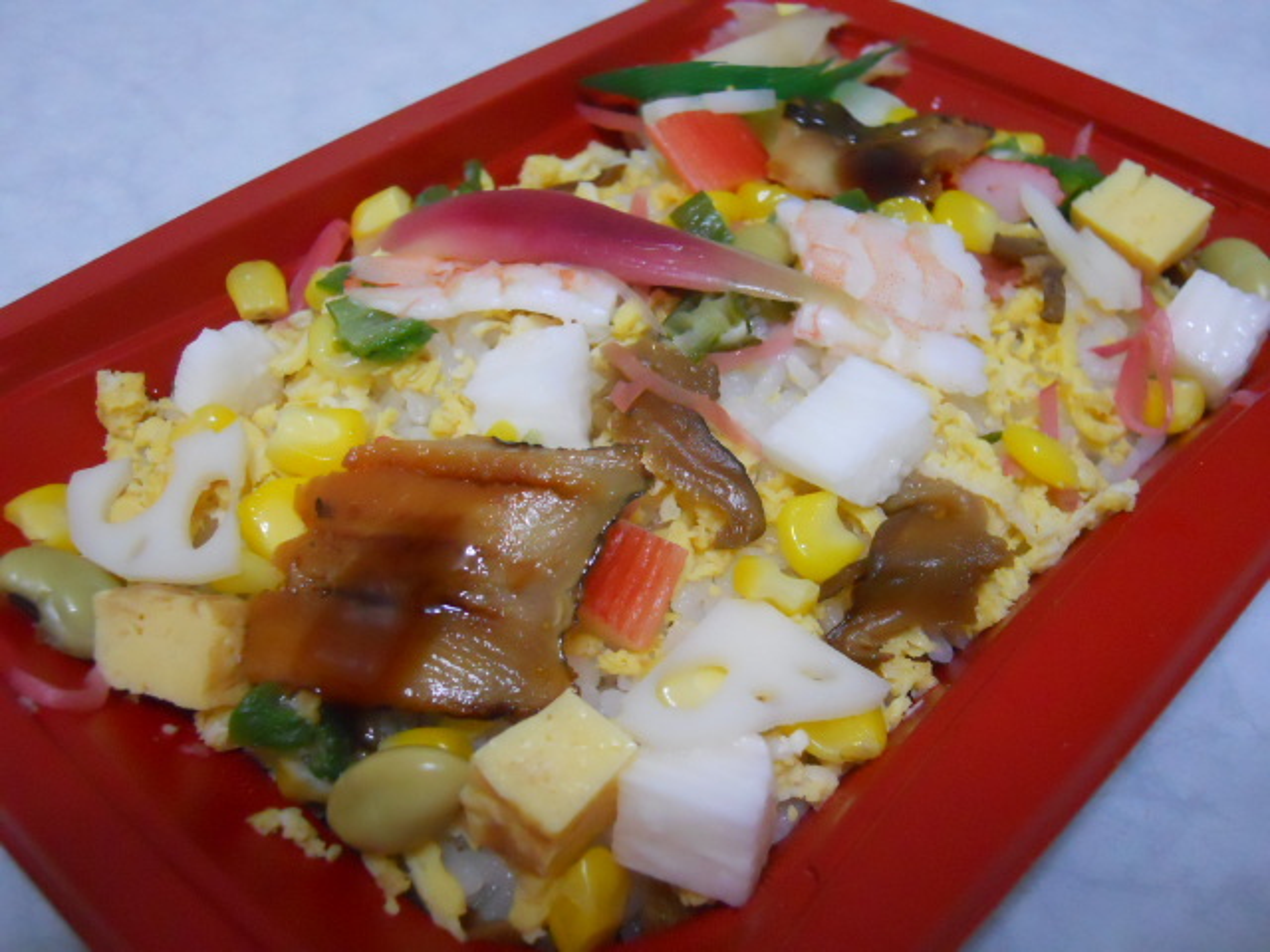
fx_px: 1321
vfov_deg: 39.7
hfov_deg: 51.4
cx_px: 635
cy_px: 476
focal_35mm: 36
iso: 800
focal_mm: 6.4
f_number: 3
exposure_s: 1/80
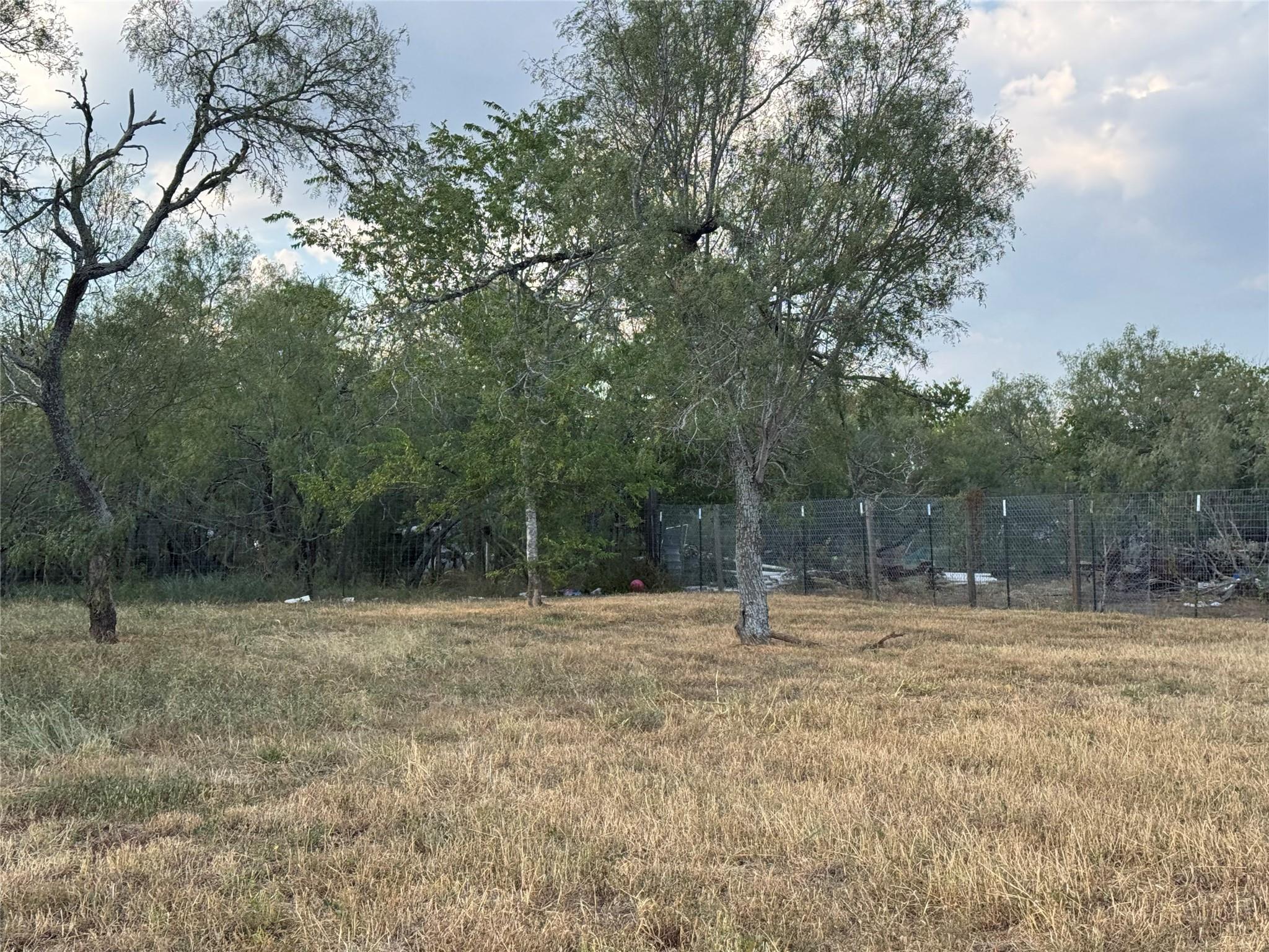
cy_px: 476
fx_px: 1760
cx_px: 634
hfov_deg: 39.7
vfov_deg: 30.3
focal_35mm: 48
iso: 64
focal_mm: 6.76
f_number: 1.78
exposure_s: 1/1114
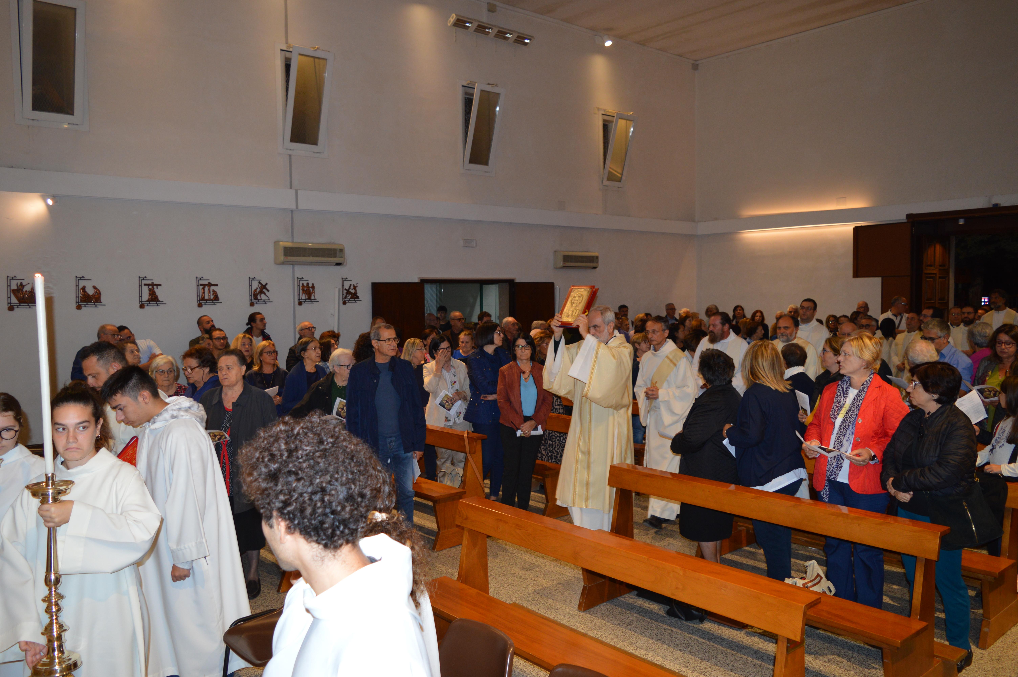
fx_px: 763
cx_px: 509
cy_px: 338
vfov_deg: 47.8
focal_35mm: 27
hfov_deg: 67.4
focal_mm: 18
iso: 400
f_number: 4
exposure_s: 1/80
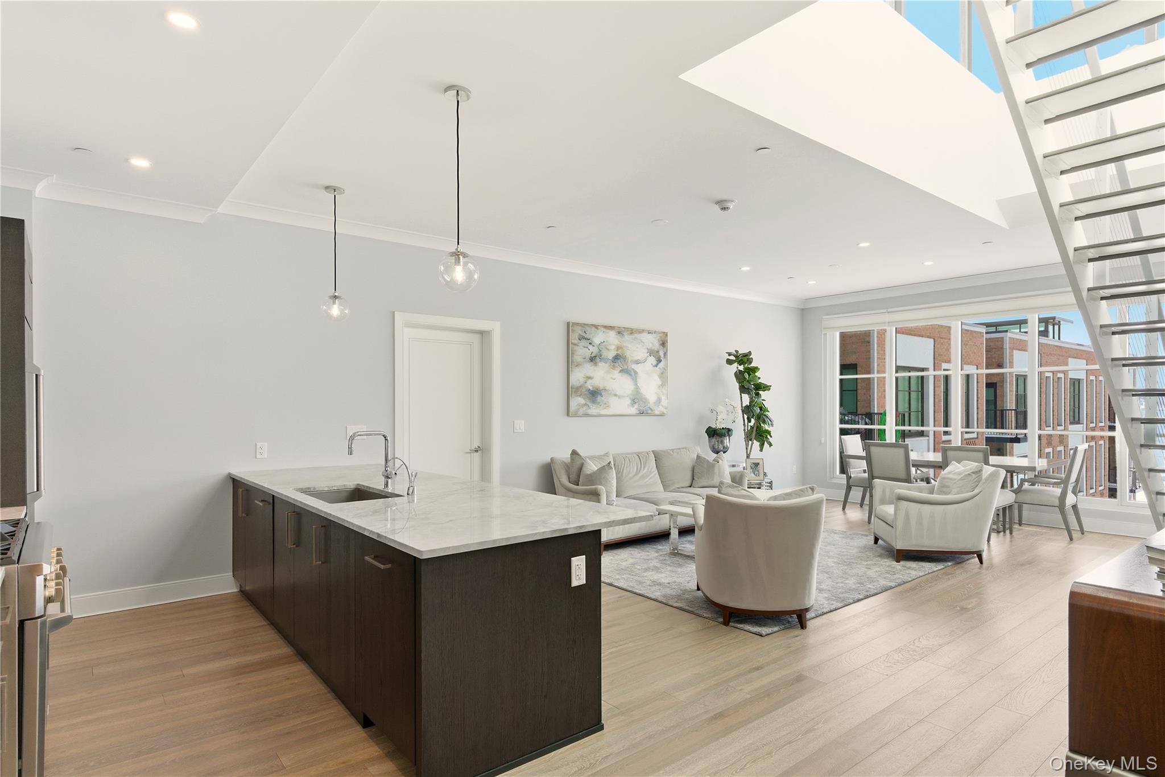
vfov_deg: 64.5
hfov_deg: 86.9
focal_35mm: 19
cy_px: 388
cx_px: 582
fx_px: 615
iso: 250
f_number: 9
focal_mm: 19
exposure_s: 1/160
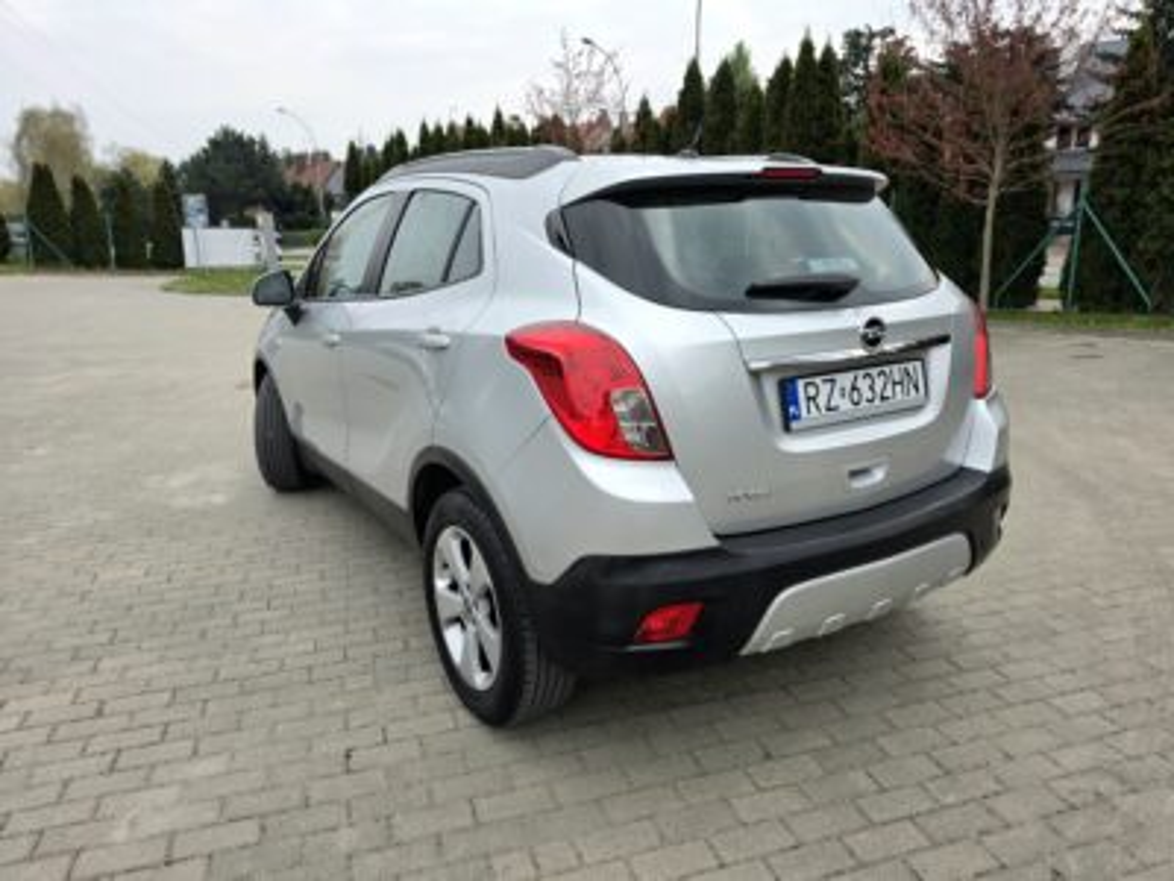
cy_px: 440
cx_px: 587
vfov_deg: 58.9
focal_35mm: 23
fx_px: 780
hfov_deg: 73.9
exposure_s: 1/3333
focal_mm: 6.5
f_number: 1.4
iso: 64
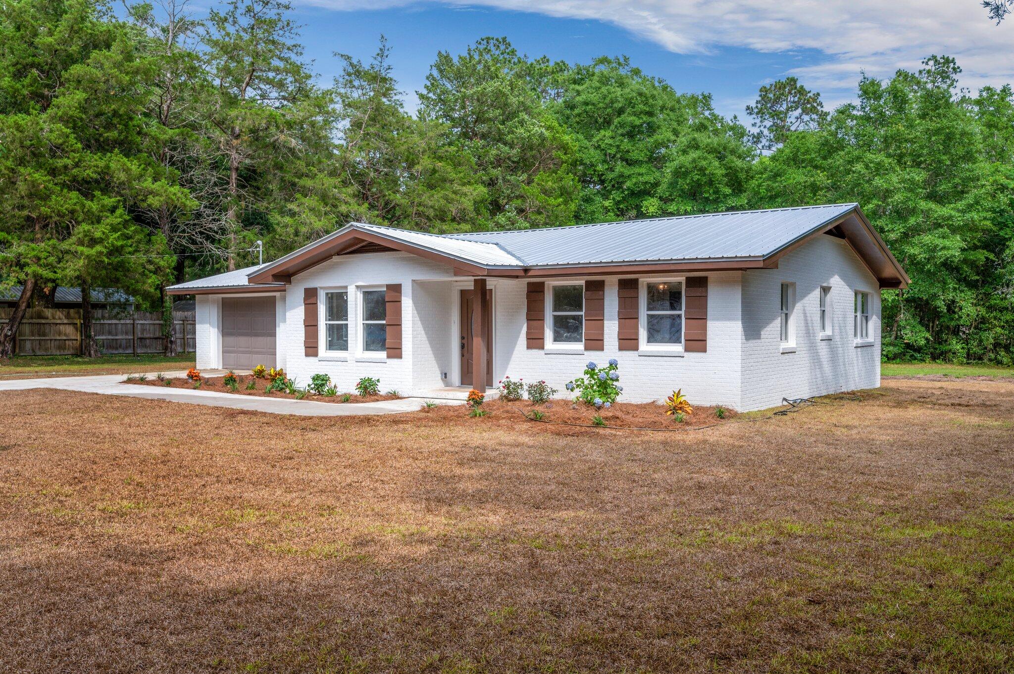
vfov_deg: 43.5
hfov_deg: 62.0
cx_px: 507
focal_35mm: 30
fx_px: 844
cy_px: 337
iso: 100
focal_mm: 30
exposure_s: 1/250
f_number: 9
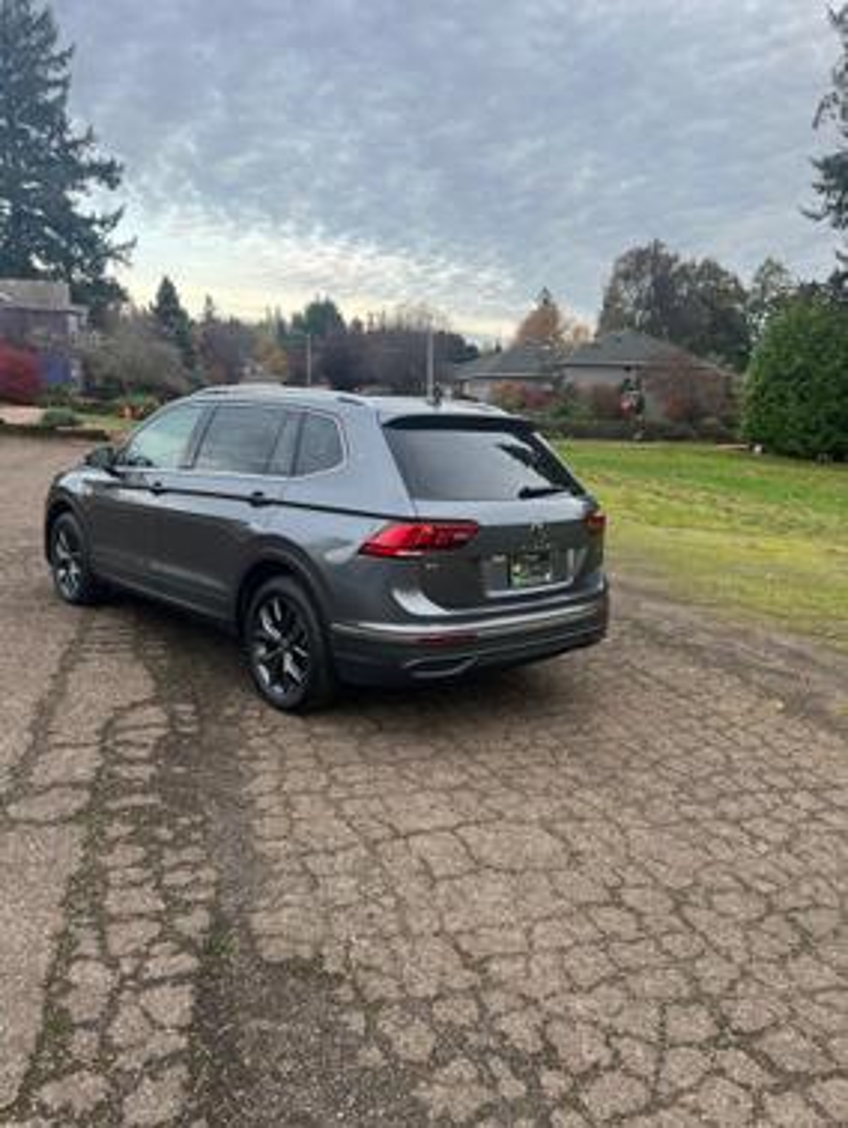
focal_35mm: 26
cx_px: 424
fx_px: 848
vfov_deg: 67.3
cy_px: 564
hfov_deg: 53.1
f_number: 1.6
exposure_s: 1/122
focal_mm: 5.1
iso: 40
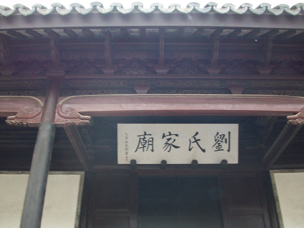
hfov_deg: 54.0
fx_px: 299
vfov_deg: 41.8
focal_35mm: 34
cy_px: 114
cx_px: 152
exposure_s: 1/50
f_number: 2.8
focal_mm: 5.7
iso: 160
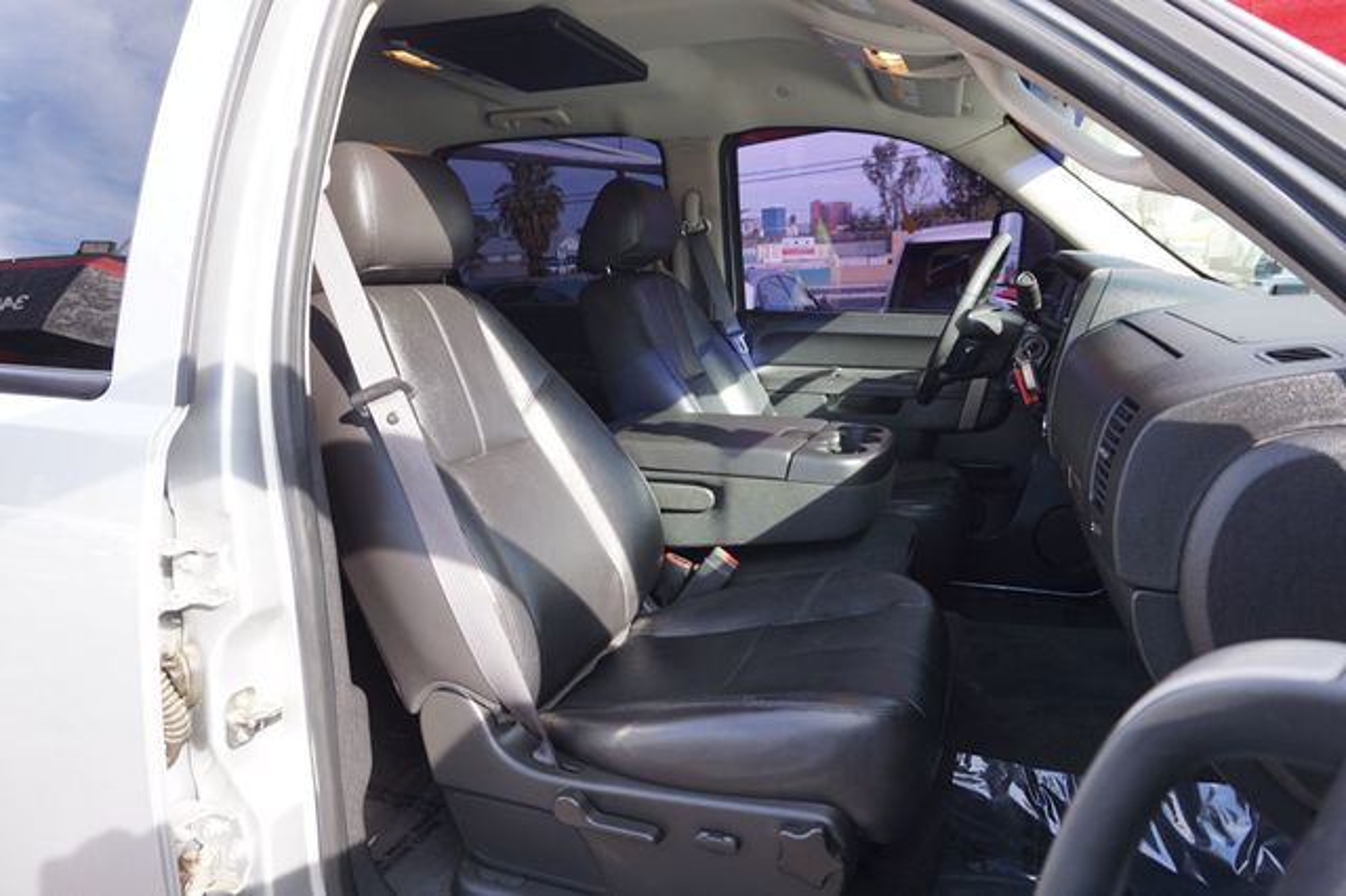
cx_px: 673
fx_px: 897
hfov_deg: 73.8
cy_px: 448
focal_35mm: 24
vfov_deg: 53.1
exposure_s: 1/80
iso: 100
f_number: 5
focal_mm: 16
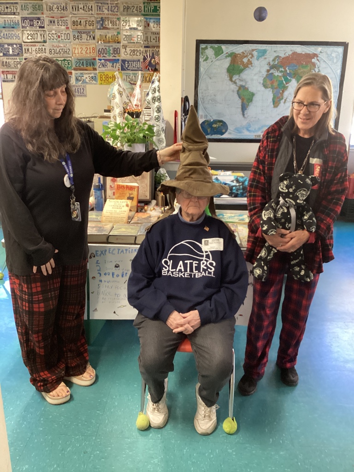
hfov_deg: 45.4
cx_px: 177
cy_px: 236
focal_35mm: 31
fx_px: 423
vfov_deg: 58.4
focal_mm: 3.3
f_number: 2.4
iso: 400
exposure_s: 1/40
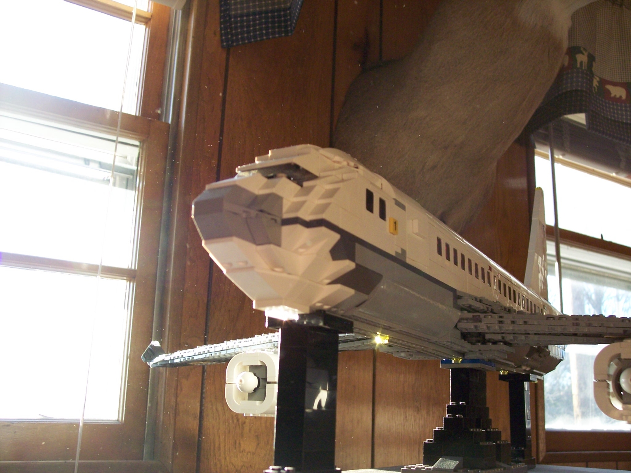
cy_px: 236
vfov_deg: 36.8
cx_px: 316
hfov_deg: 47.9
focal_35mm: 39
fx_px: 711
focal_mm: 8
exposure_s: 1/60
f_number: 3.4
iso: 200
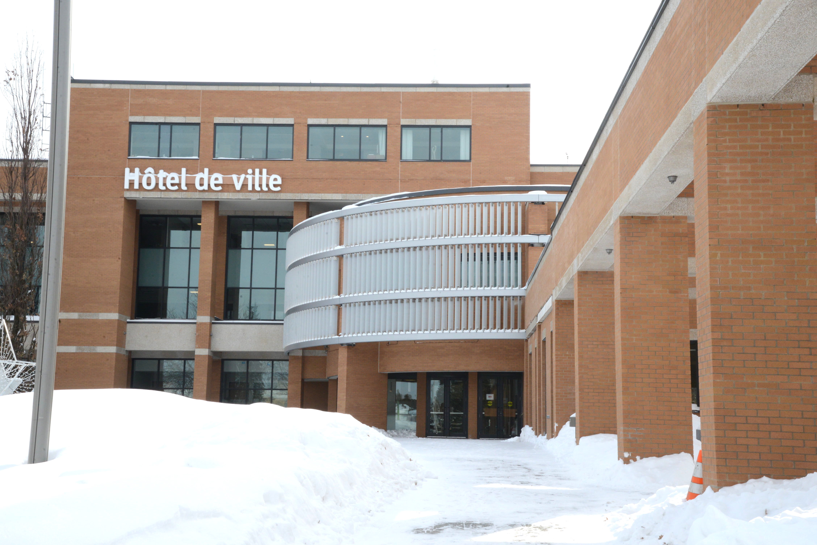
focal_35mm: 48
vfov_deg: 28.1
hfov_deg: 41.1
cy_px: 272
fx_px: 1089
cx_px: 408
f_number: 22
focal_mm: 48
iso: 1600
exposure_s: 1/320
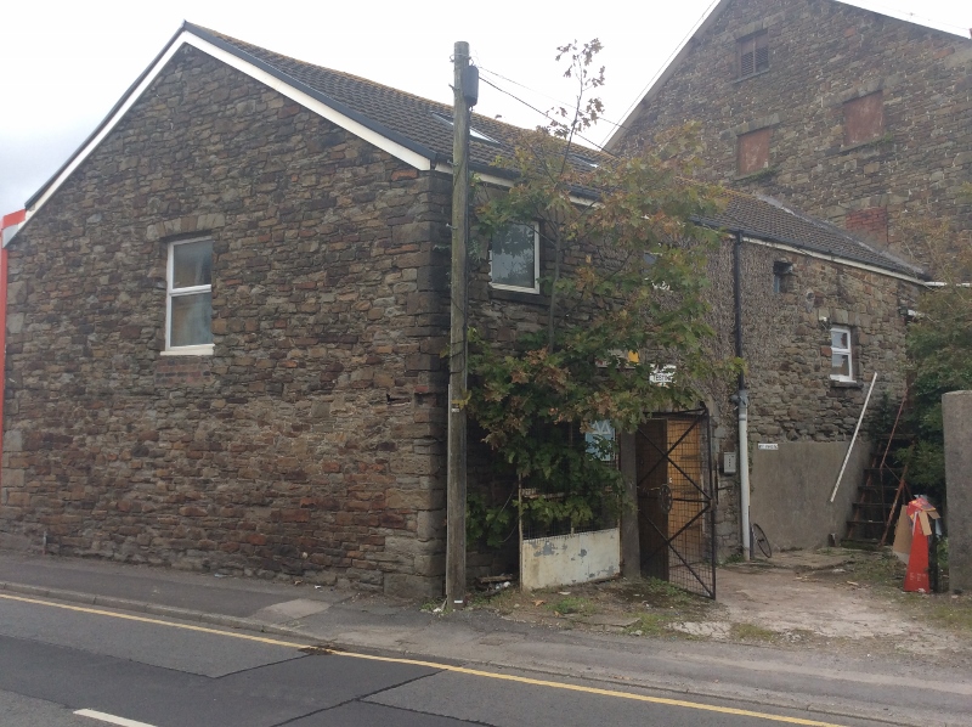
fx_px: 897
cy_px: 364
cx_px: 486
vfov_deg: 44.1
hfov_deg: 56.9
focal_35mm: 32
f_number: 2.4
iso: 32
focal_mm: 3.3
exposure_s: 1/311
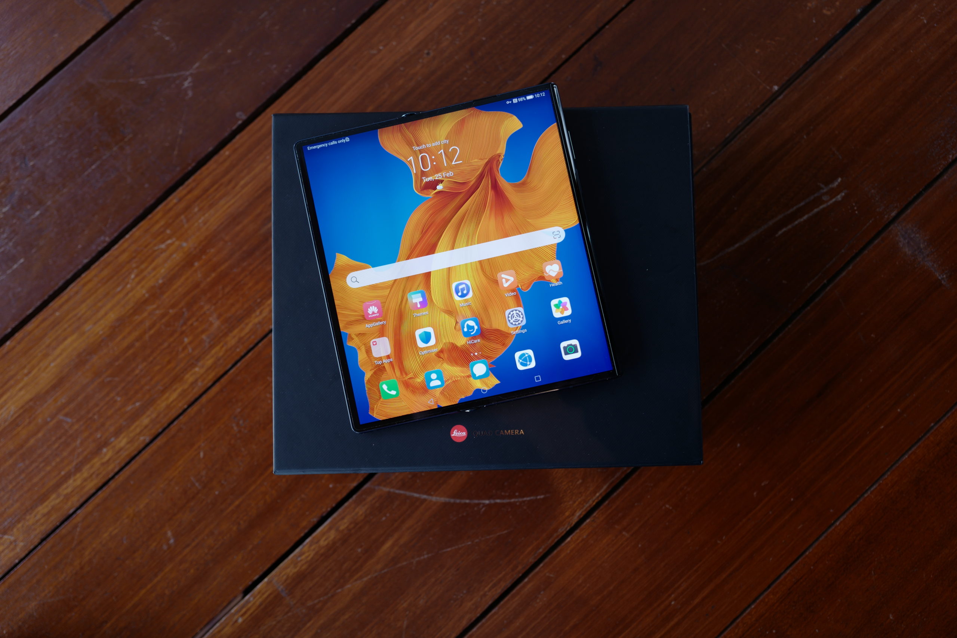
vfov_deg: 46.4
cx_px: 478
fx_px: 744
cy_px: 319
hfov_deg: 65.5
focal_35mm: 28
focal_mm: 28
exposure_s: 1/30
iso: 200
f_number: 2.8
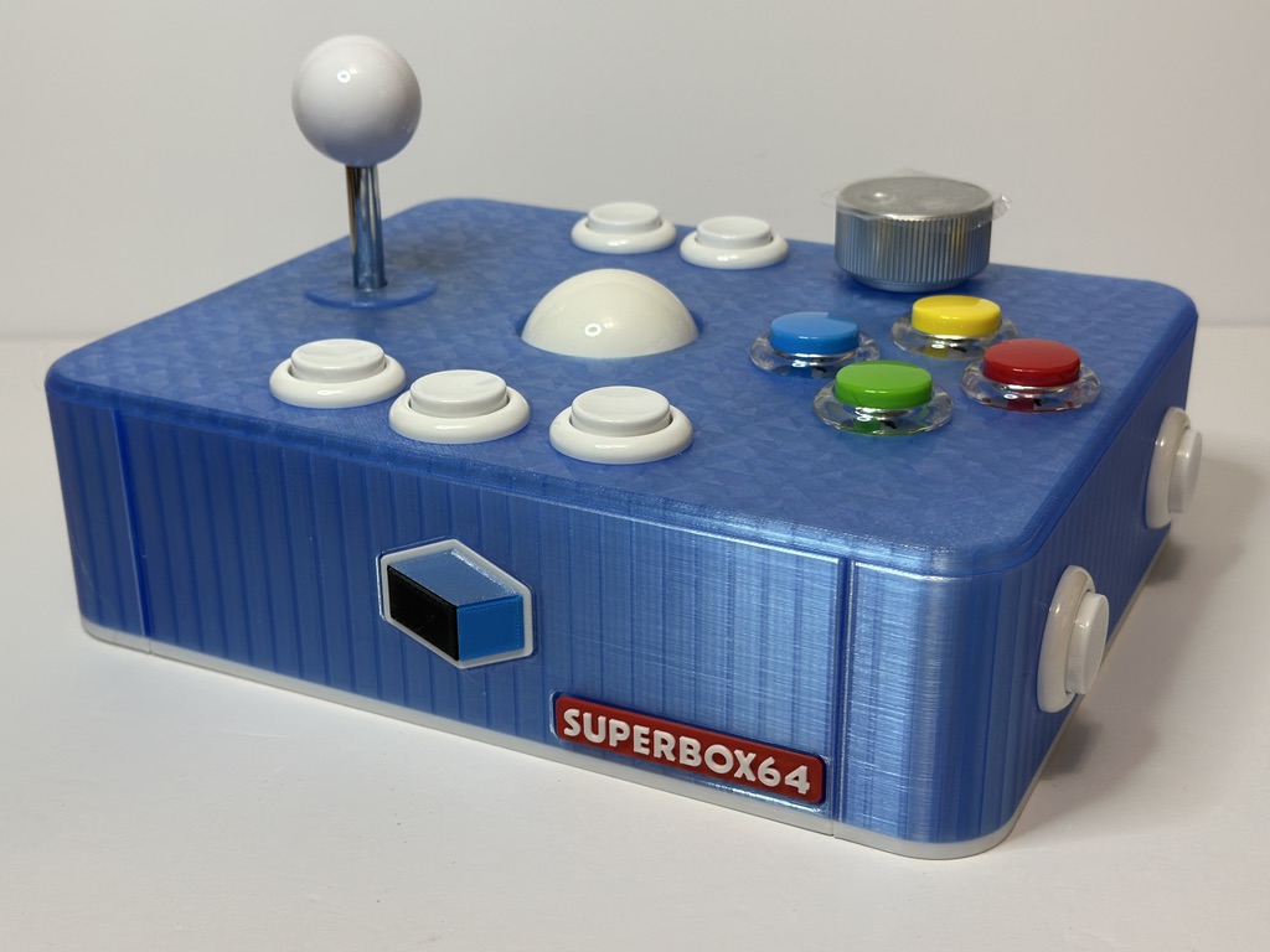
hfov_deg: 39.7
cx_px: 635
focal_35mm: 48
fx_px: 1761
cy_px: 476
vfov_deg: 30.3
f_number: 1.78
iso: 100
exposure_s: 1/60
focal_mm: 6.86
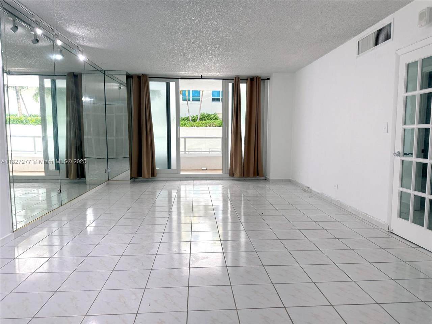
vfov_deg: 56.8
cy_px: 162
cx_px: 216
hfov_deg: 71.6
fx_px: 300
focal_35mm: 24
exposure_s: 1/296
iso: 100
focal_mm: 6.76
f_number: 1.78
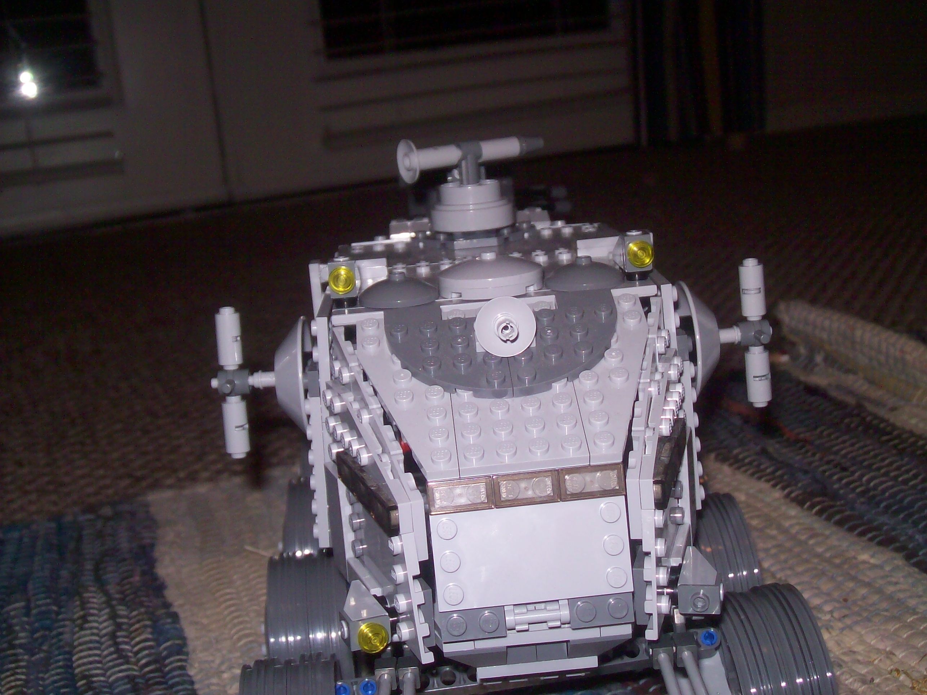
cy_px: 348
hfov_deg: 42.1
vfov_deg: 32.2
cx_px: 464
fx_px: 1205
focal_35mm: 45
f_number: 3
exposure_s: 1/73.6
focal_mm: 7.6
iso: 80
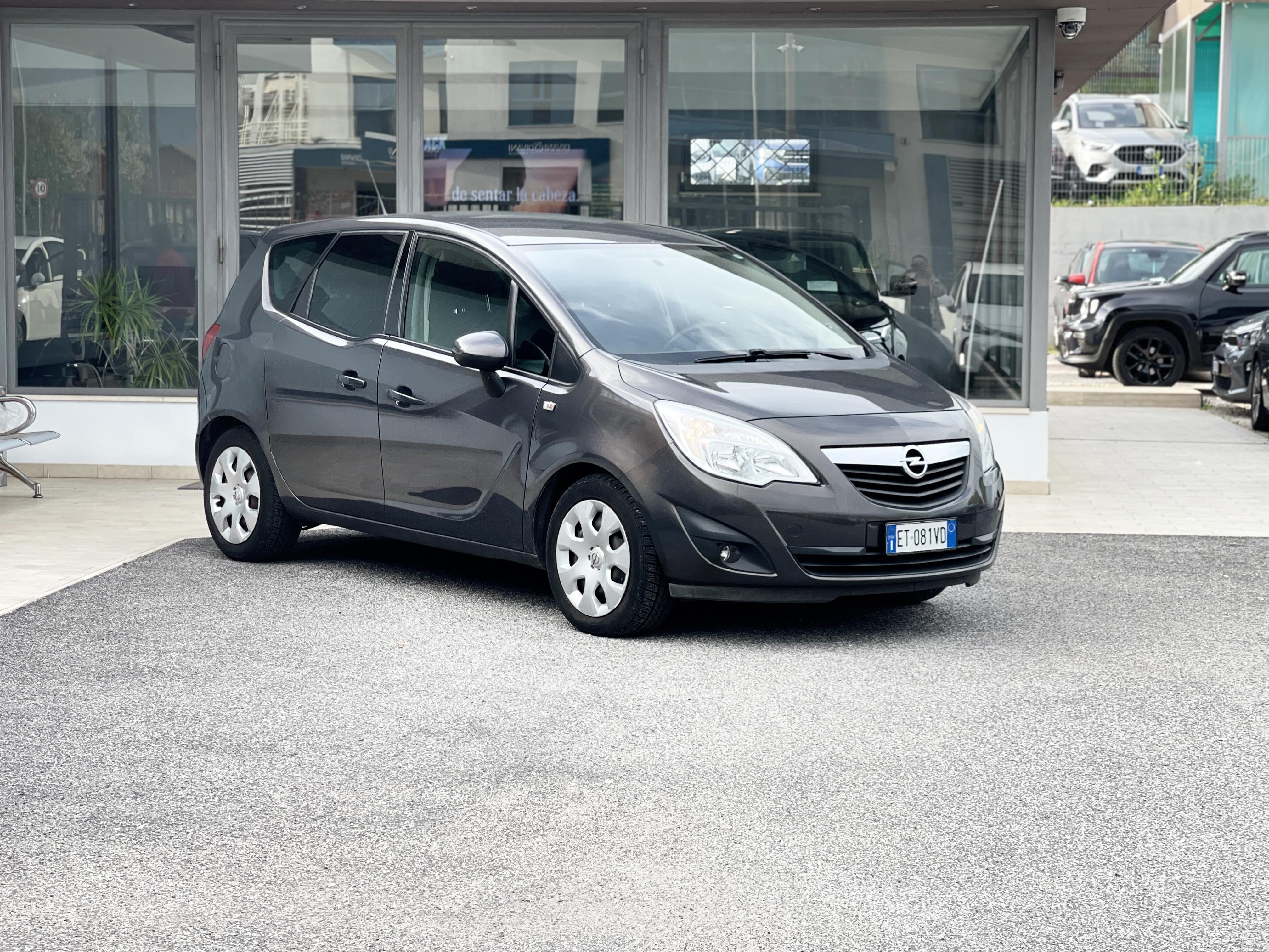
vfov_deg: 22.9
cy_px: 476
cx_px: 634
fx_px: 2346
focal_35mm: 64
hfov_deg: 30.3
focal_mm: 7.5
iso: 25
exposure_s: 1/282
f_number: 2.2
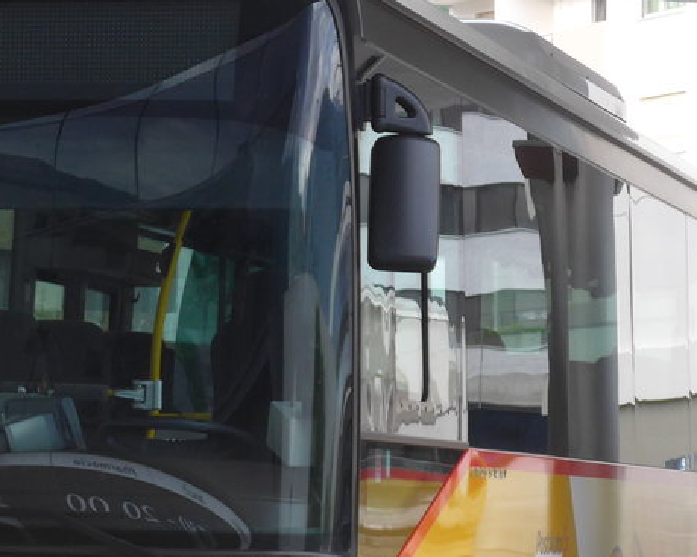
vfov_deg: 7.6
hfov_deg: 9.4
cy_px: 461
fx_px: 4207
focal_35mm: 204
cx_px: 112
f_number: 4.4
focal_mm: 16
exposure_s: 1/80
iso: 160
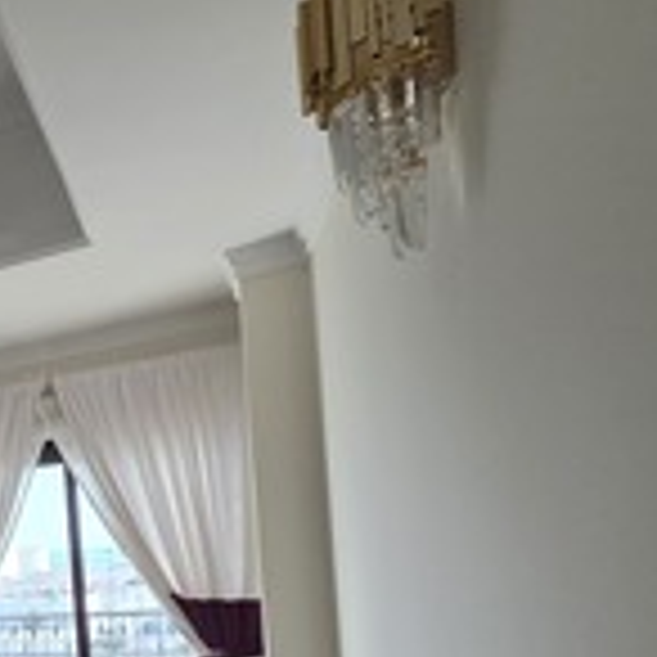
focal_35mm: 36
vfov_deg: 42.5
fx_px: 773
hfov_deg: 28.3
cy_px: 583
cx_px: -344
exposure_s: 1/50
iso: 250
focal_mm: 2.2
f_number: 1.9
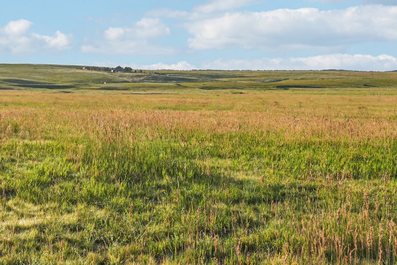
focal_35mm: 51
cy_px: 65
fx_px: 564
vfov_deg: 26.1
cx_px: -20
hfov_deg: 34.4
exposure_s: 1/2000
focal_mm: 15
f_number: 8
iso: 400
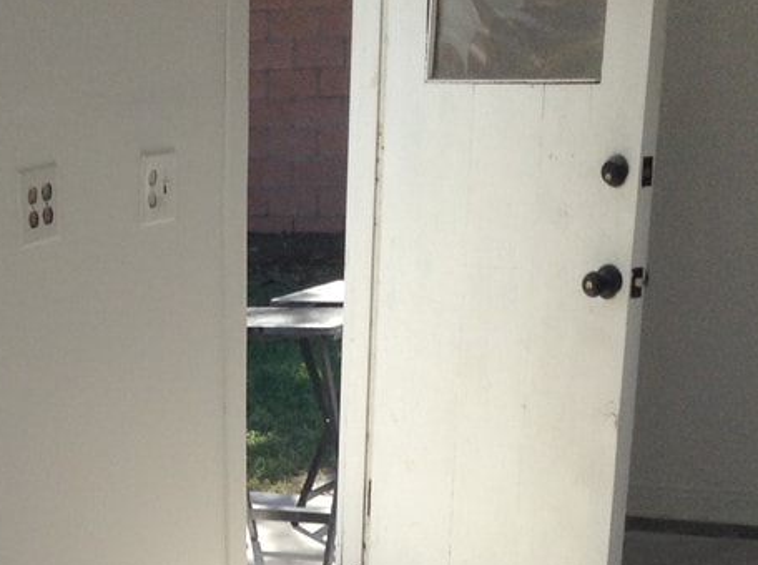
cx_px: -29
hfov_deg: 19.6
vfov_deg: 14.5
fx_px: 2120
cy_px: 741
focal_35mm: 97
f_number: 2.4
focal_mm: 3.3
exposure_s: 1/423
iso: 25
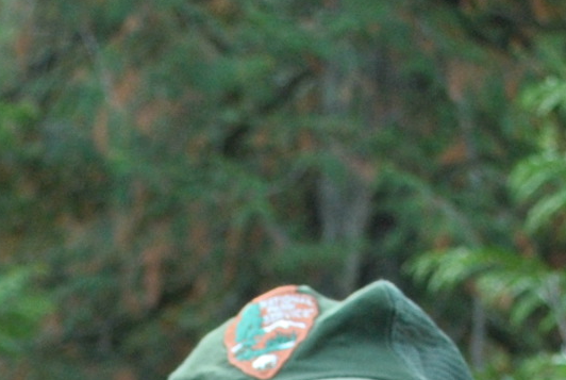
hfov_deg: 10.5
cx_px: 139
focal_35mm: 196
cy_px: 824
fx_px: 3088
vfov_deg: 6.8
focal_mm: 24
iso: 400
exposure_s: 1/200
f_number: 4
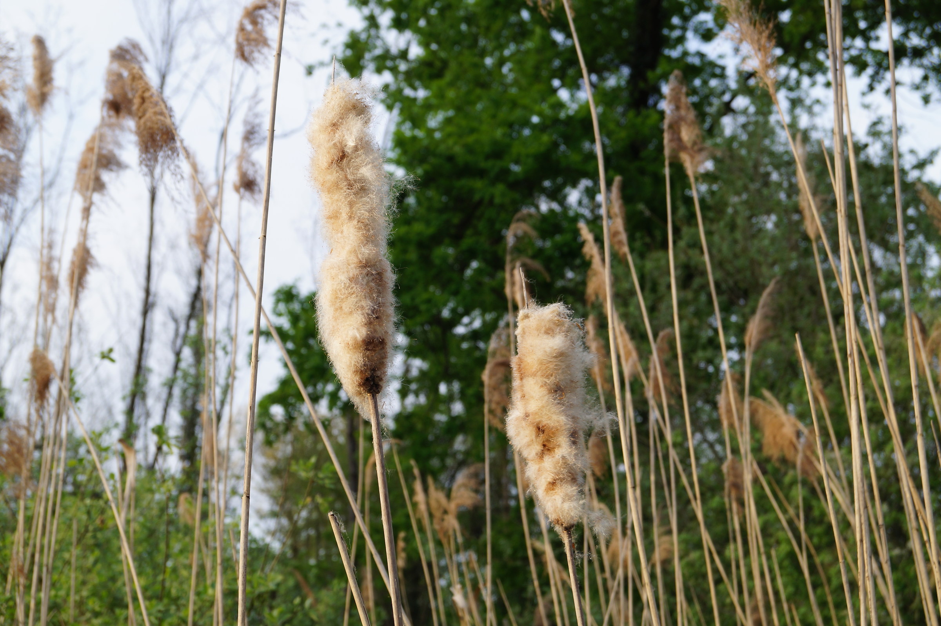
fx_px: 1371
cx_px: 470
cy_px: 313
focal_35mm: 52
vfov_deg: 25.7
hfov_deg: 37.9
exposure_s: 1/80
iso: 100
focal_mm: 35
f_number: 6.3
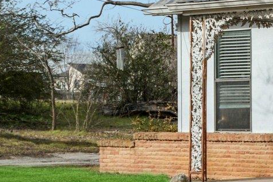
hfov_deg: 12.4
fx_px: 1084
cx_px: 571
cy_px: 91
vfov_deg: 9.6
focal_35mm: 143
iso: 400
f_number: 8
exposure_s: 1/800
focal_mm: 22
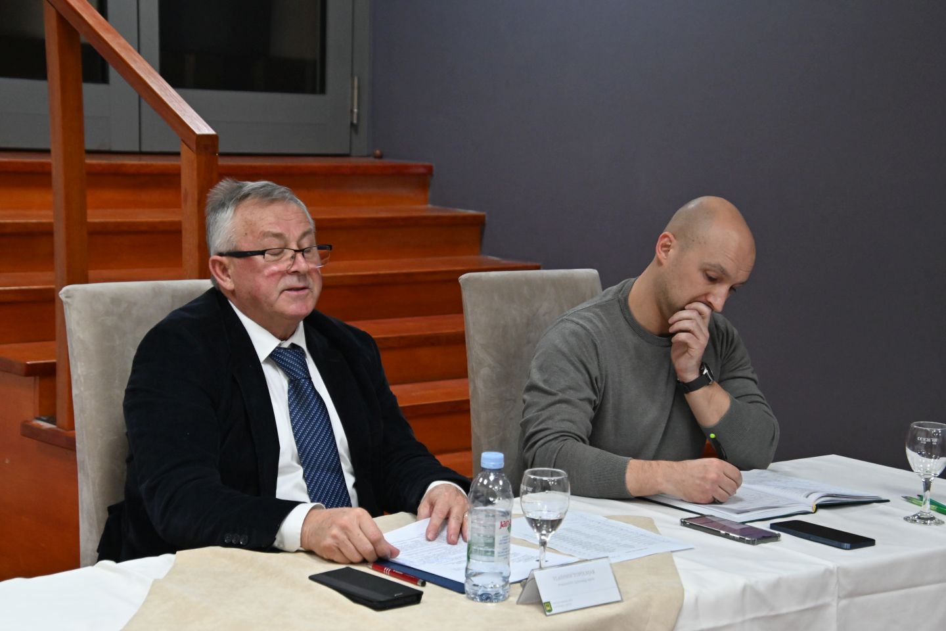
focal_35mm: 75
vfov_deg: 18.2
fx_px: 1971
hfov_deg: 27.0
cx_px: 473
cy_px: 316
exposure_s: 1/125
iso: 1600
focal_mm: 50
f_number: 4.5
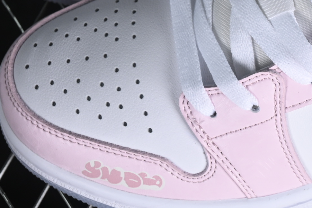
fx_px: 1863
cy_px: -41
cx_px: 315
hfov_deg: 9.5
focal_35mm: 215
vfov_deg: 6.3
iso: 160
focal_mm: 50
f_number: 7.1
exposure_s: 1/80
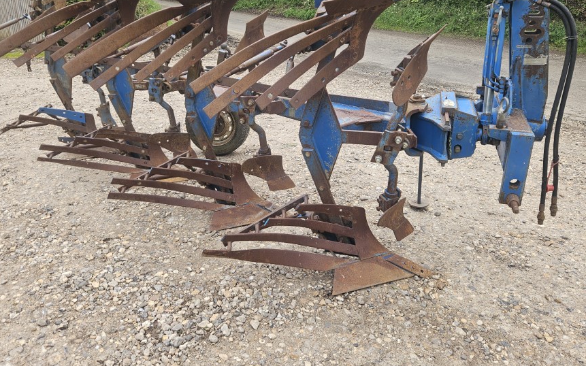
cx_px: 282
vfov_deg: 42.7
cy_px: 132
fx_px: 463
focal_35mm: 29
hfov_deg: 64.6
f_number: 1.8
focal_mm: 5.4
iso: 25
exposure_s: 1/107
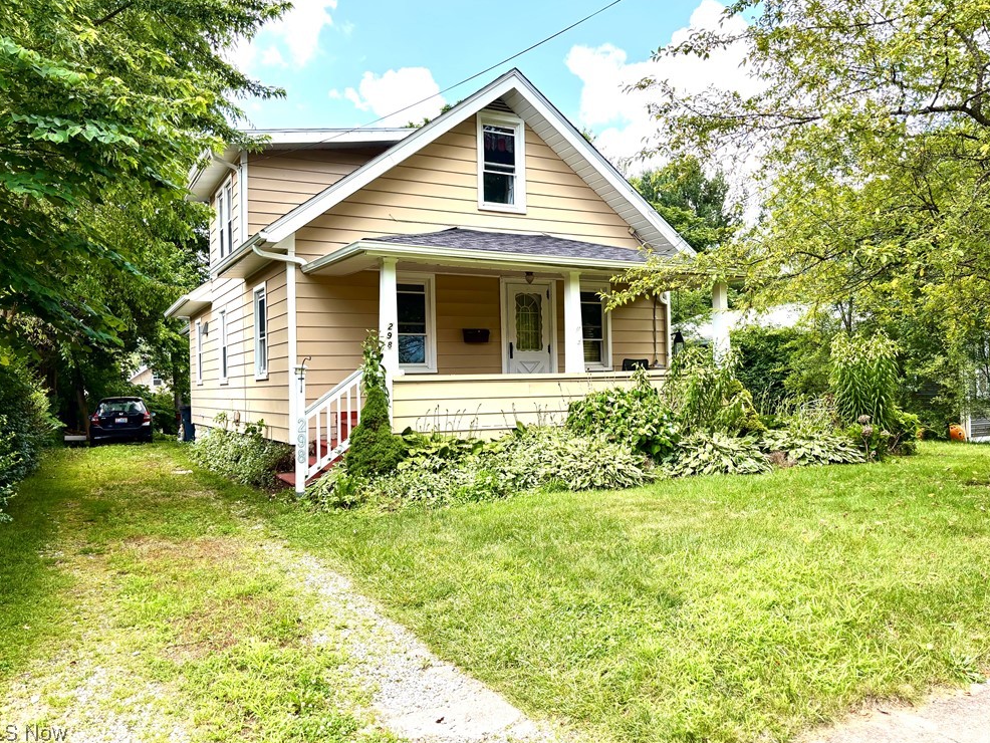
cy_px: 368
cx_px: 481
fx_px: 772
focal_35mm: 27
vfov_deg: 51.4
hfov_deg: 65.3
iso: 50
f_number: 1.6
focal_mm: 5.96
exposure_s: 1/568
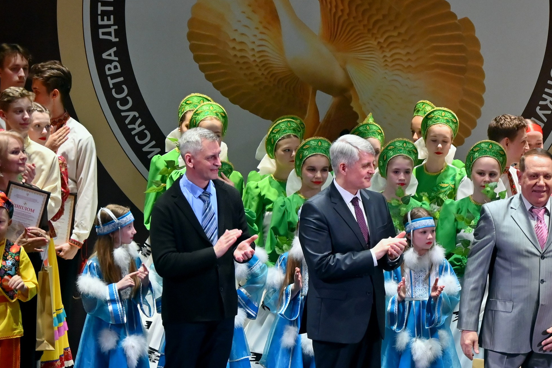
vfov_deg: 4.5
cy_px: 281
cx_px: 520
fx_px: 4645
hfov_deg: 6.8
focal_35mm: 303
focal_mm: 96
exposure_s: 1/180
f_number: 5.6
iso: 800
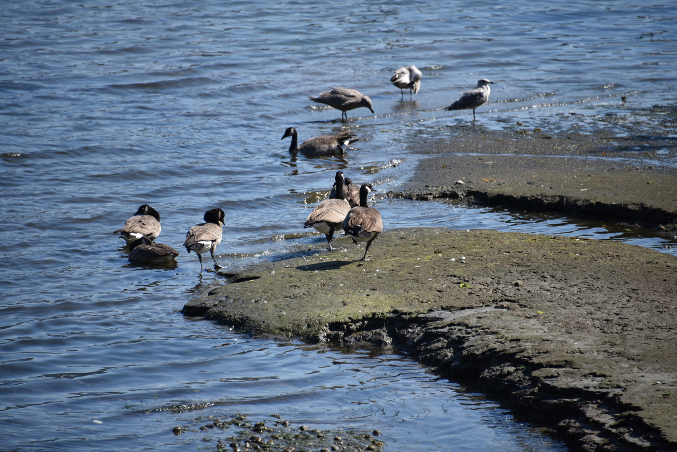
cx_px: 338
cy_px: 226
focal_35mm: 300
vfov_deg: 4.6
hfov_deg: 6.9
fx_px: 5643
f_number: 5.6
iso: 180
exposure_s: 1/640
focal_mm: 300
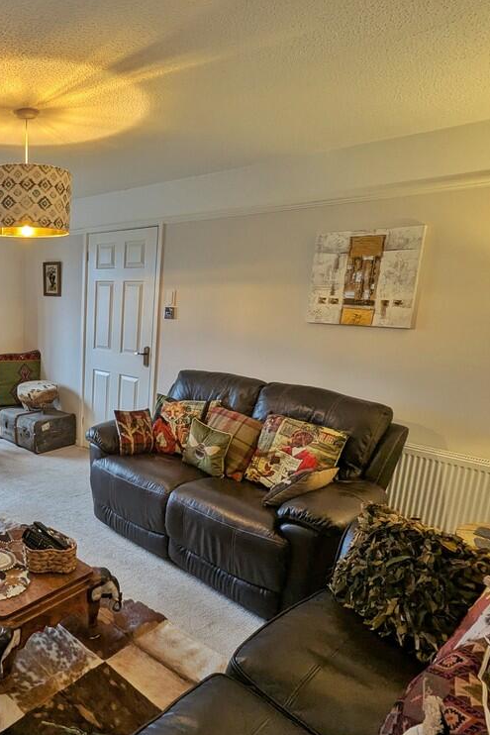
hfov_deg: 48.5
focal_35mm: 23
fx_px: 469
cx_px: 38
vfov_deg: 76.1
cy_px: 381
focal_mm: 2.35
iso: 87
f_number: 2.2
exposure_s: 1/50
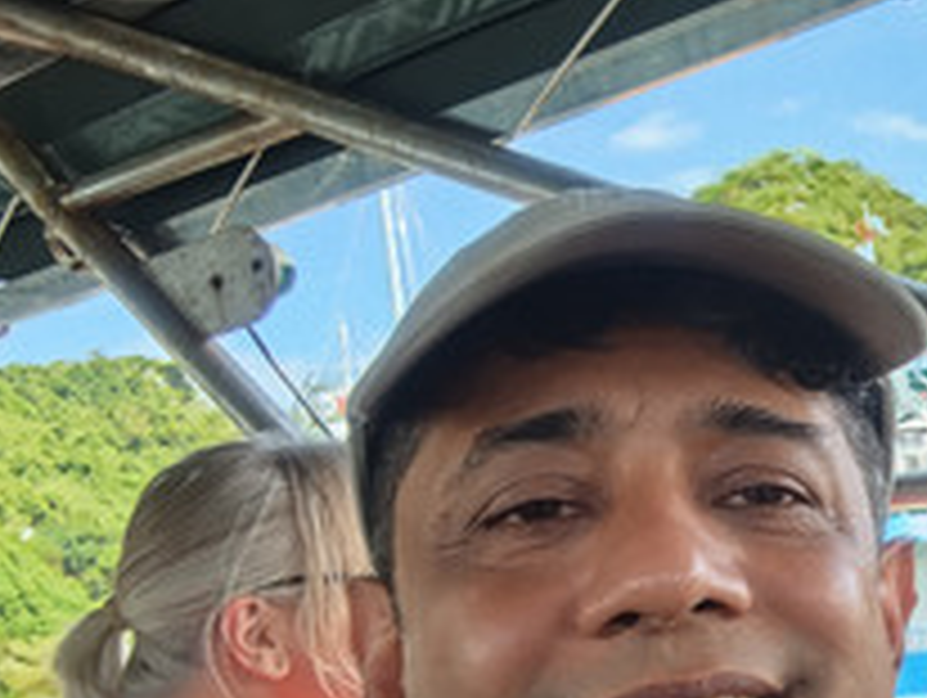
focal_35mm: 63
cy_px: 624
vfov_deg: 22.8
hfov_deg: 28.4
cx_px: 972
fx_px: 1689
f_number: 2
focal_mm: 2.79
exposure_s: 1/167
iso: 50
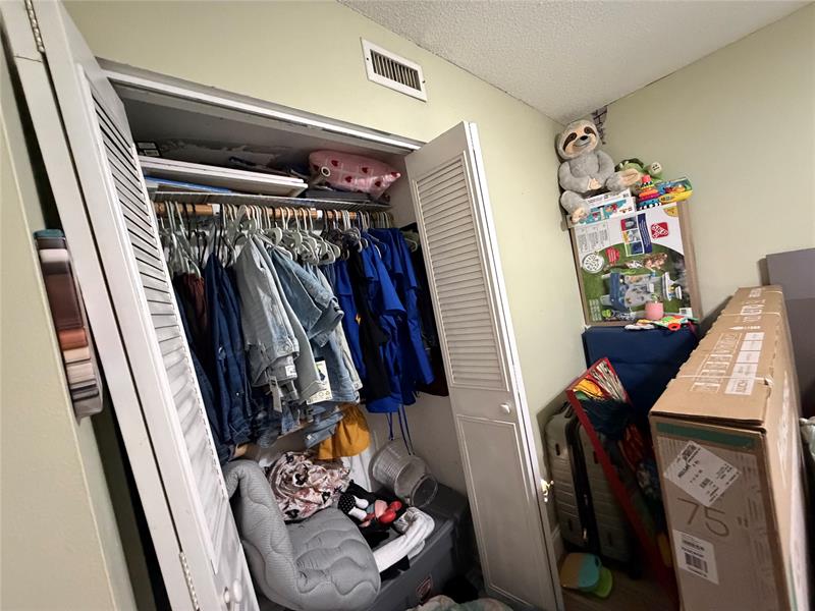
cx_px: 408
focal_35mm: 14
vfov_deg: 85.7
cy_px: 306
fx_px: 330
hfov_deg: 102.1
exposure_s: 1/40
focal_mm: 2.22
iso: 1000
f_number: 2.2
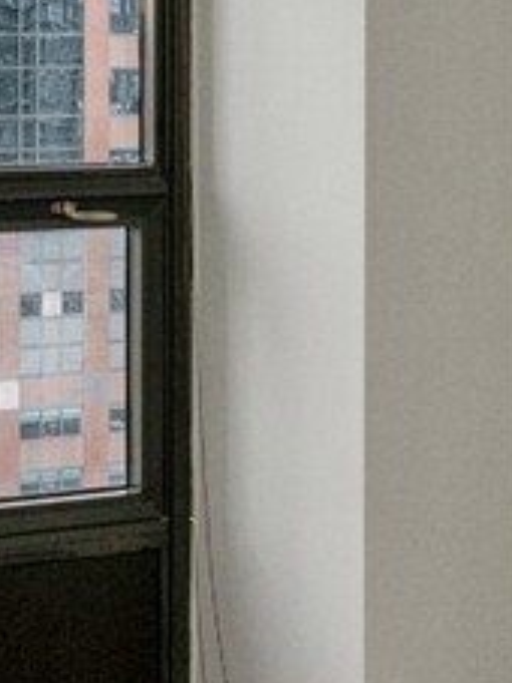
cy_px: 105
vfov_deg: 14.3
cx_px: 47
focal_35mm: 137
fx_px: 2704
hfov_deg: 10.8
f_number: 8
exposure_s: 1/50
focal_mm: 20
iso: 500
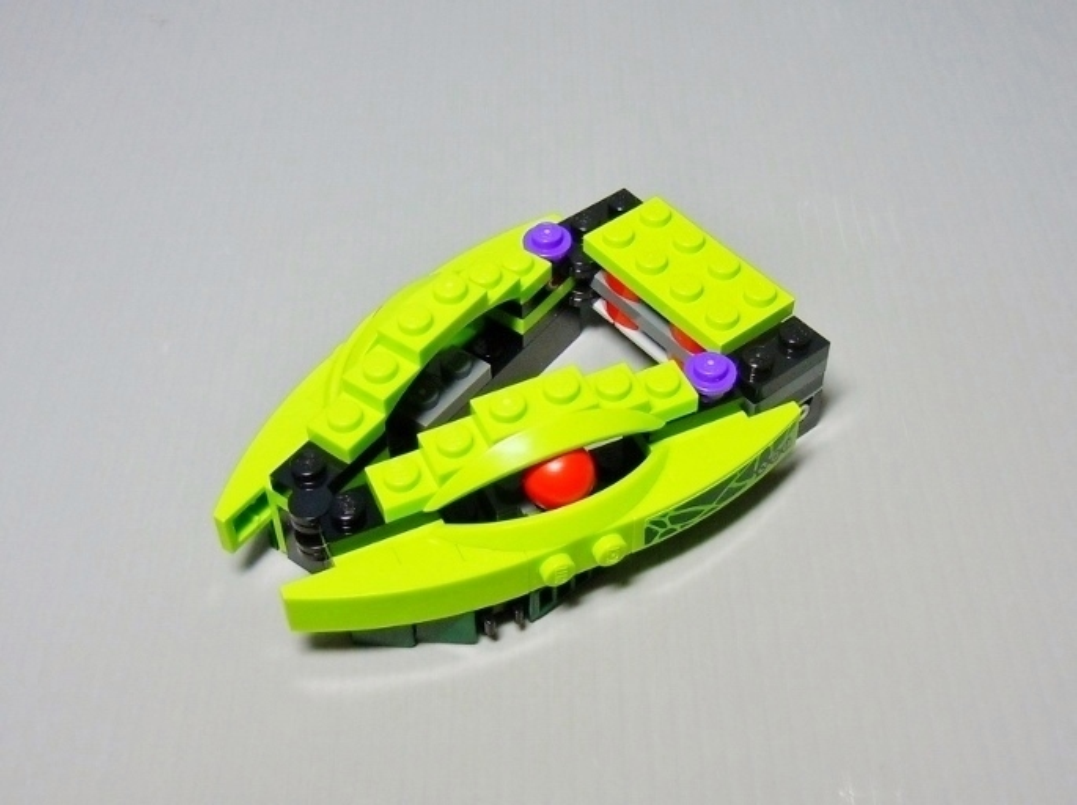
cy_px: 402
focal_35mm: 30
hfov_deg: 60.0
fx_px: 932
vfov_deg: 46.7
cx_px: 538
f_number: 3.5
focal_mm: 5.4
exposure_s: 1/25
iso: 200
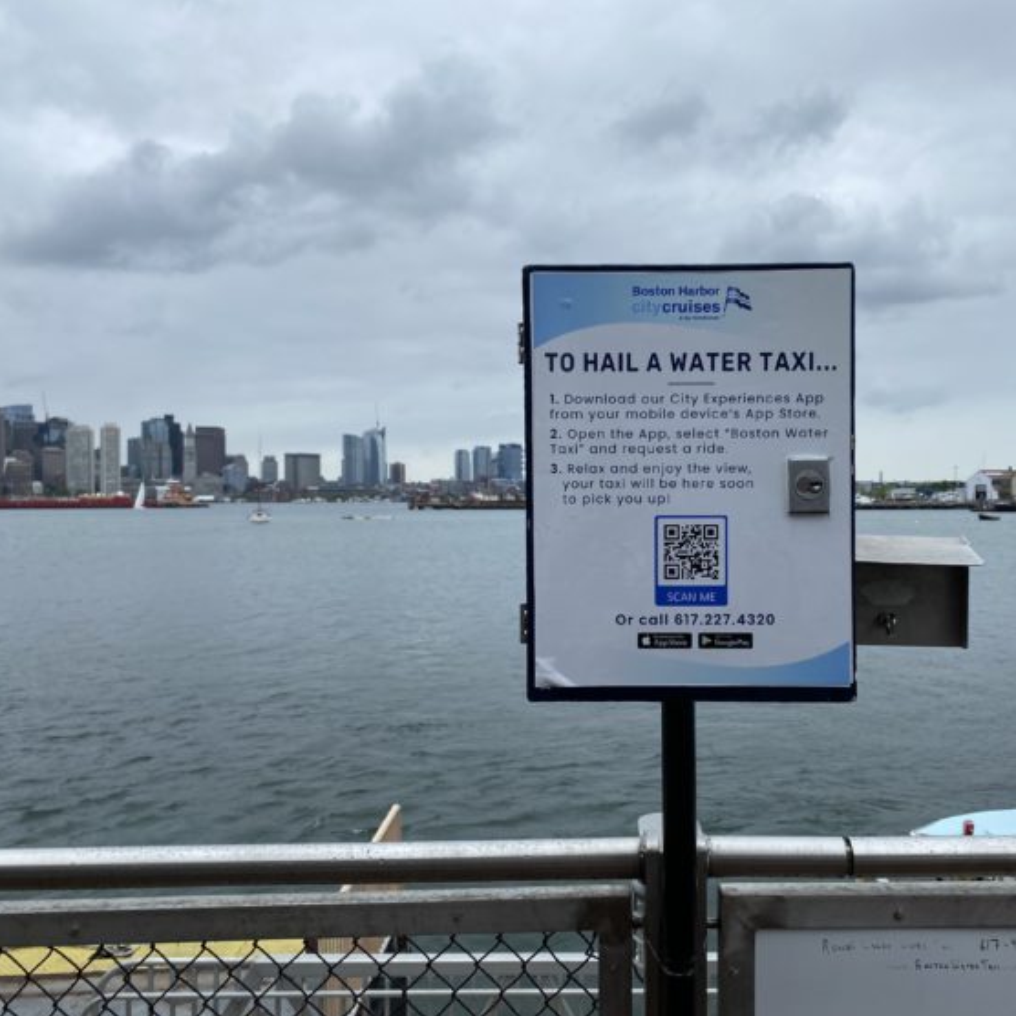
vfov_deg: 52.5
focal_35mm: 31
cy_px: 511
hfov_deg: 52.0
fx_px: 1029
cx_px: 636
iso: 32
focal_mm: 4.25
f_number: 1.8
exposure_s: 1/1258
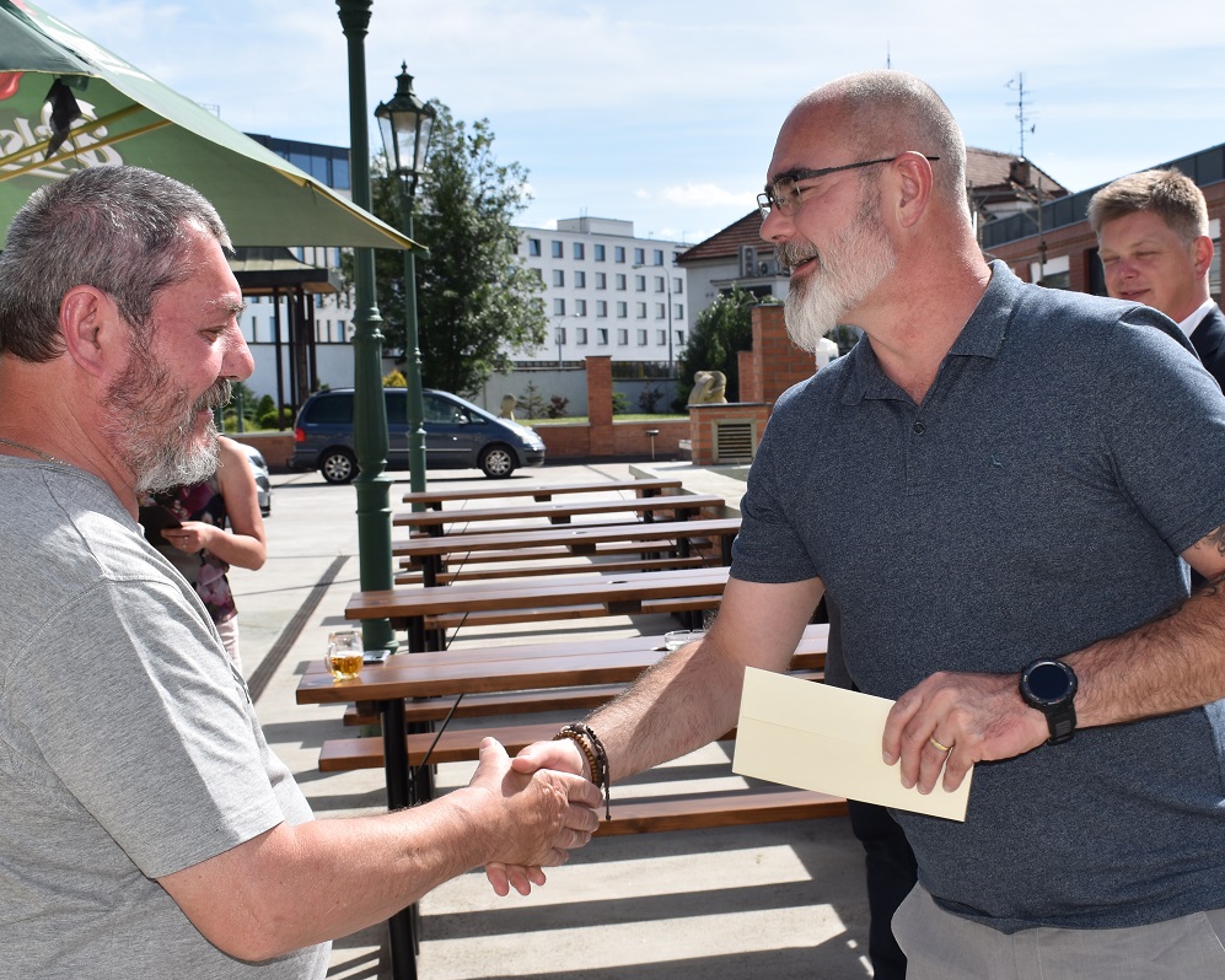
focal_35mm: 49
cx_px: 672
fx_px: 1766
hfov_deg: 38.2
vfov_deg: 31.0
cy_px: 515
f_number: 10
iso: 100
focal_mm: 23
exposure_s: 1/200
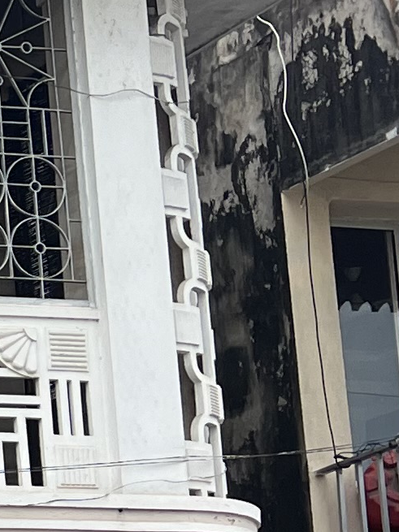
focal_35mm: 160
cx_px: -985
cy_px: 612
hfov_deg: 7.5
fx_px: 2460
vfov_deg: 12.1
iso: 50
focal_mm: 5.7
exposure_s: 1/1553
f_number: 1.5
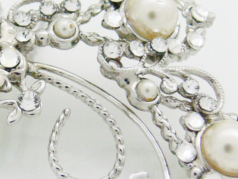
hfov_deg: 16.6
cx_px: -39
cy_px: 66
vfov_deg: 13.0
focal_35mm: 114
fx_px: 784
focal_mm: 7.4
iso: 200
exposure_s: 1/25
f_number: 2.8
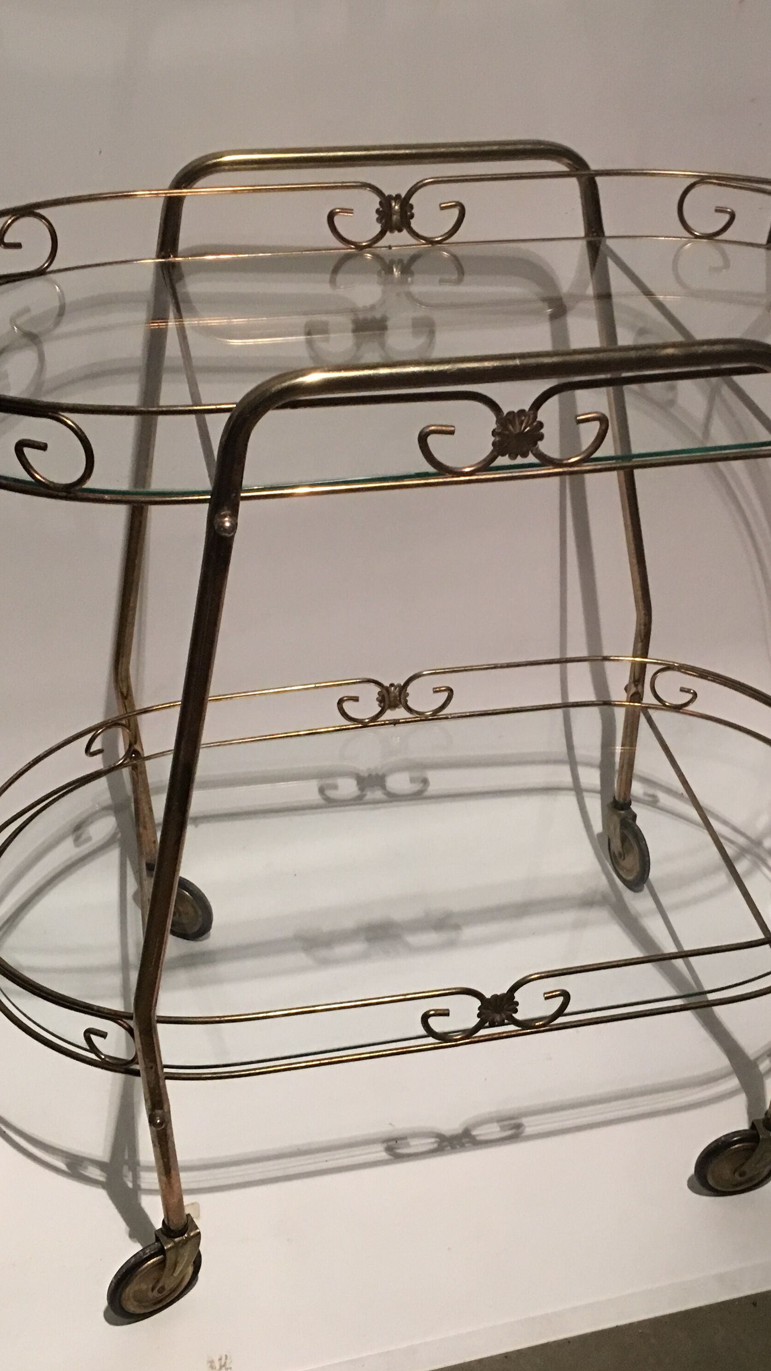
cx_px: 521
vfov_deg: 47.4
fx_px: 1563
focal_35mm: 43
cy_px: 692
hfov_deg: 27.5
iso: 100
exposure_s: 1/10
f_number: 2.2
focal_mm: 4.15
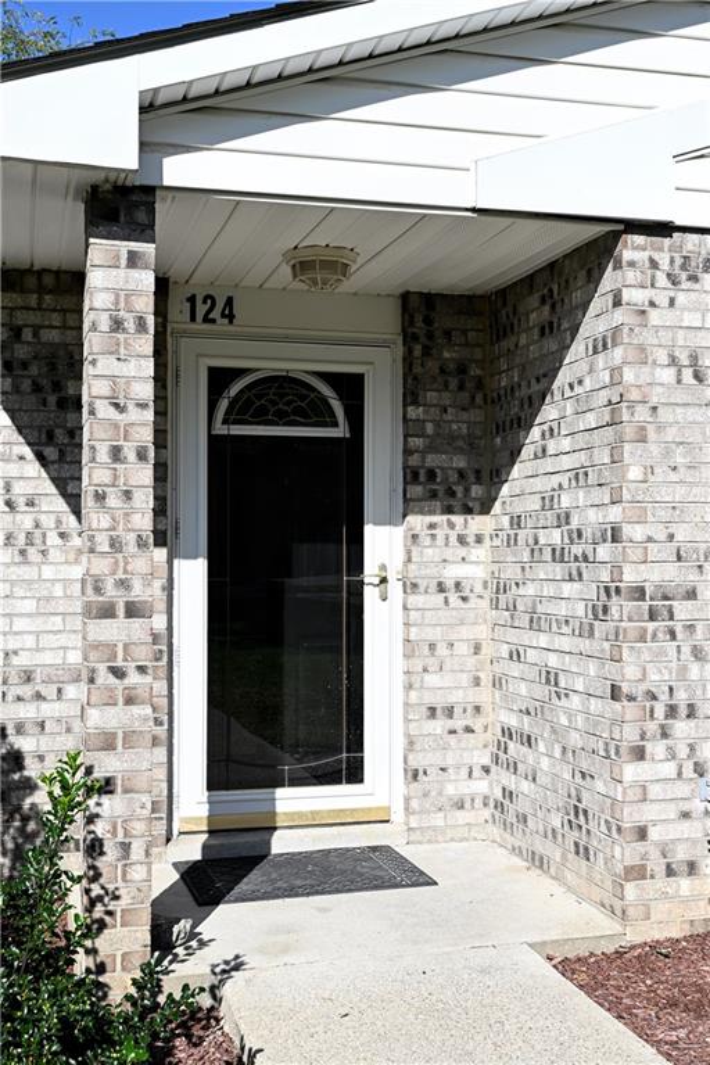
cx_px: 355
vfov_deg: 46.4
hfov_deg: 31.9
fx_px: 1242
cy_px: 532
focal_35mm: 42
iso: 100
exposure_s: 1/200
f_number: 8
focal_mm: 28
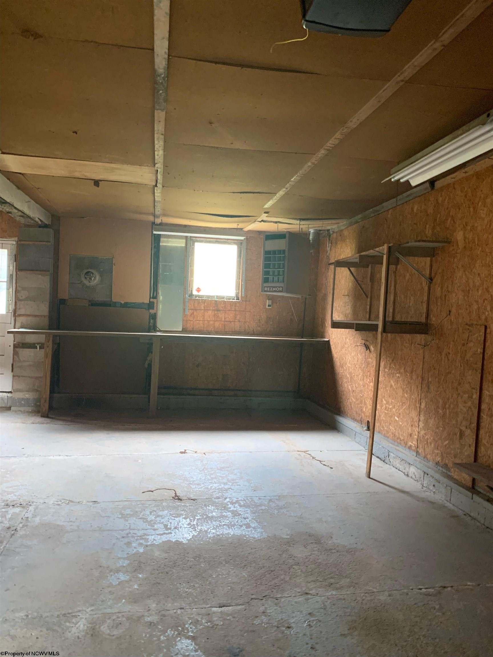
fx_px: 494
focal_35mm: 26
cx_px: 246
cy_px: 328
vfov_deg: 67.3
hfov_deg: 53.1
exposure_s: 1/35
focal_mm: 4.25
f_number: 1.8
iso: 400
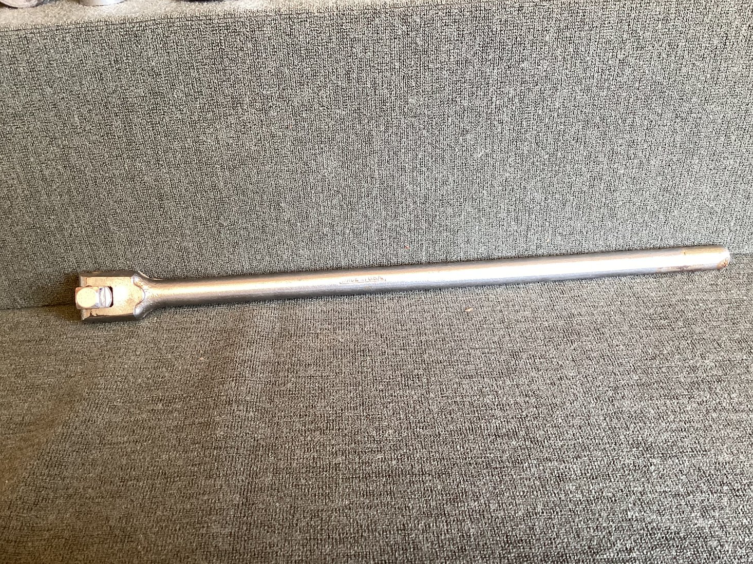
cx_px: 385
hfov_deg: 56.8
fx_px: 696
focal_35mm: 32
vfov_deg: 44.1
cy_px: 281
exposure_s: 1/50
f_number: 2.4
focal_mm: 3.3
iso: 125
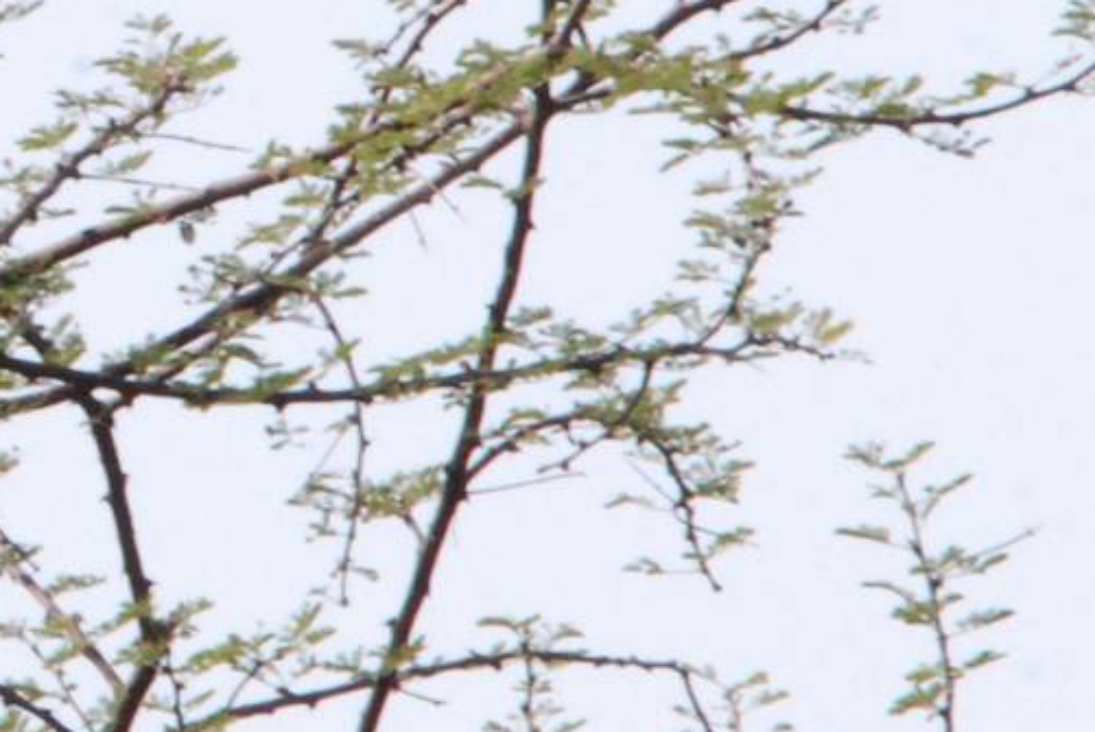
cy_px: 211
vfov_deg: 0.6
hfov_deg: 0.9
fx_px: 72940
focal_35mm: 2396
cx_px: 184
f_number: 29
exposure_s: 1/160
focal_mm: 500
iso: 1600
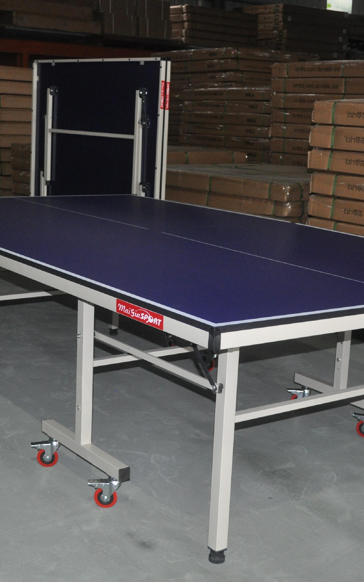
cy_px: 292
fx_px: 889
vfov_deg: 36.3
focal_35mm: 56
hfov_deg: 23.1
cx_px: 170
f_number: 4
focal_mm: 24
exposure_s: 1/60
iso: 800
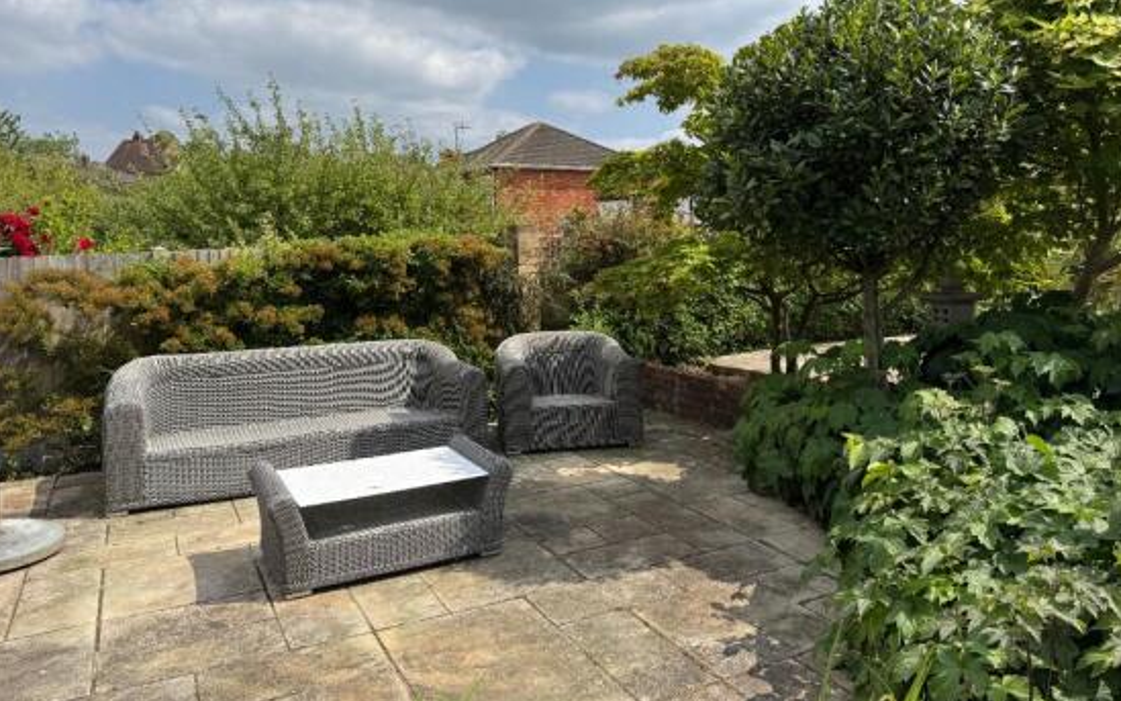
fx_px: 825
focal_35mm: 27
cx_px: 577
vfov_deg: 45.8
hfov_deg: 68.4
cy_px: 281
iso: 80
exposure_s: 1/4950
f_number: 1.78
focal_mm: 6.76
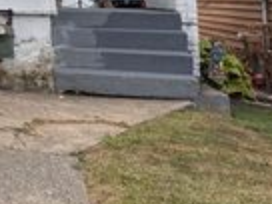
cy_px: -97
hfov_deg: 17.7
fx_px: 691
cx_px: -224
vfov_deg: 15.5
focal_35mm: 88
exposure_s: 1/3096
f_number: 1.78
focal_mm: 6.76
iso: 80
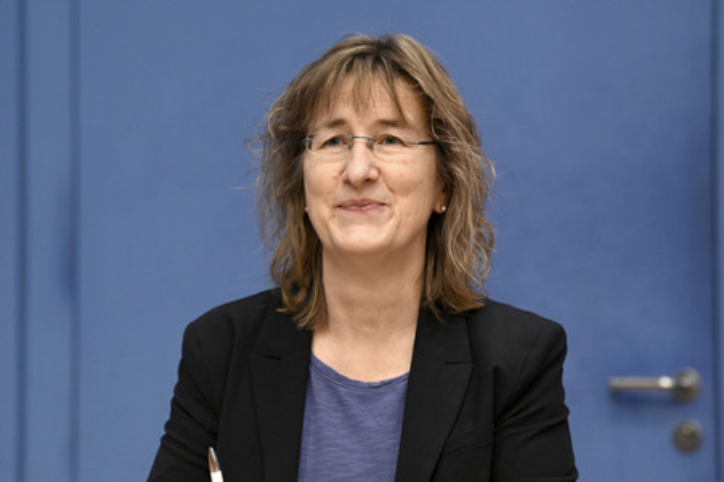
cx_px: 362
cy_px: 241
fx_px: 2452
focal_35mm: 122
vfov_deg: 11.2
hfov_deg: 16.8
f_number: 5
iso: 4000
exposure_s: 1/640
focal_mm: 122
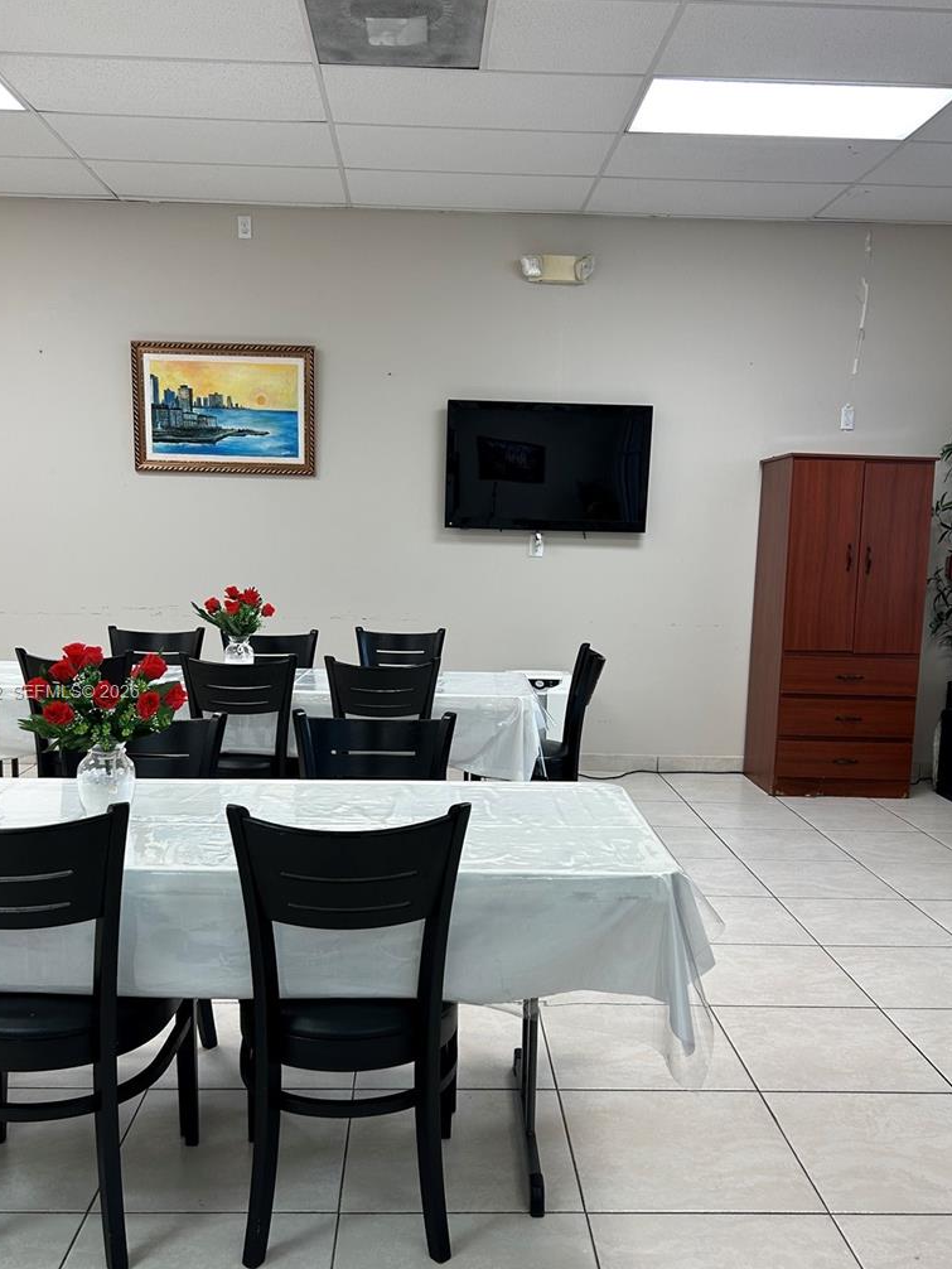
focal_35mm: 31
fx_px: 1136
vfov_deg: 58.2
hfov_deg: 45.5
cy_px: 694
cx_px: 474
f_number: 1.5
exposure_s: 1/120
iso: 80
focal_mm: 5.7
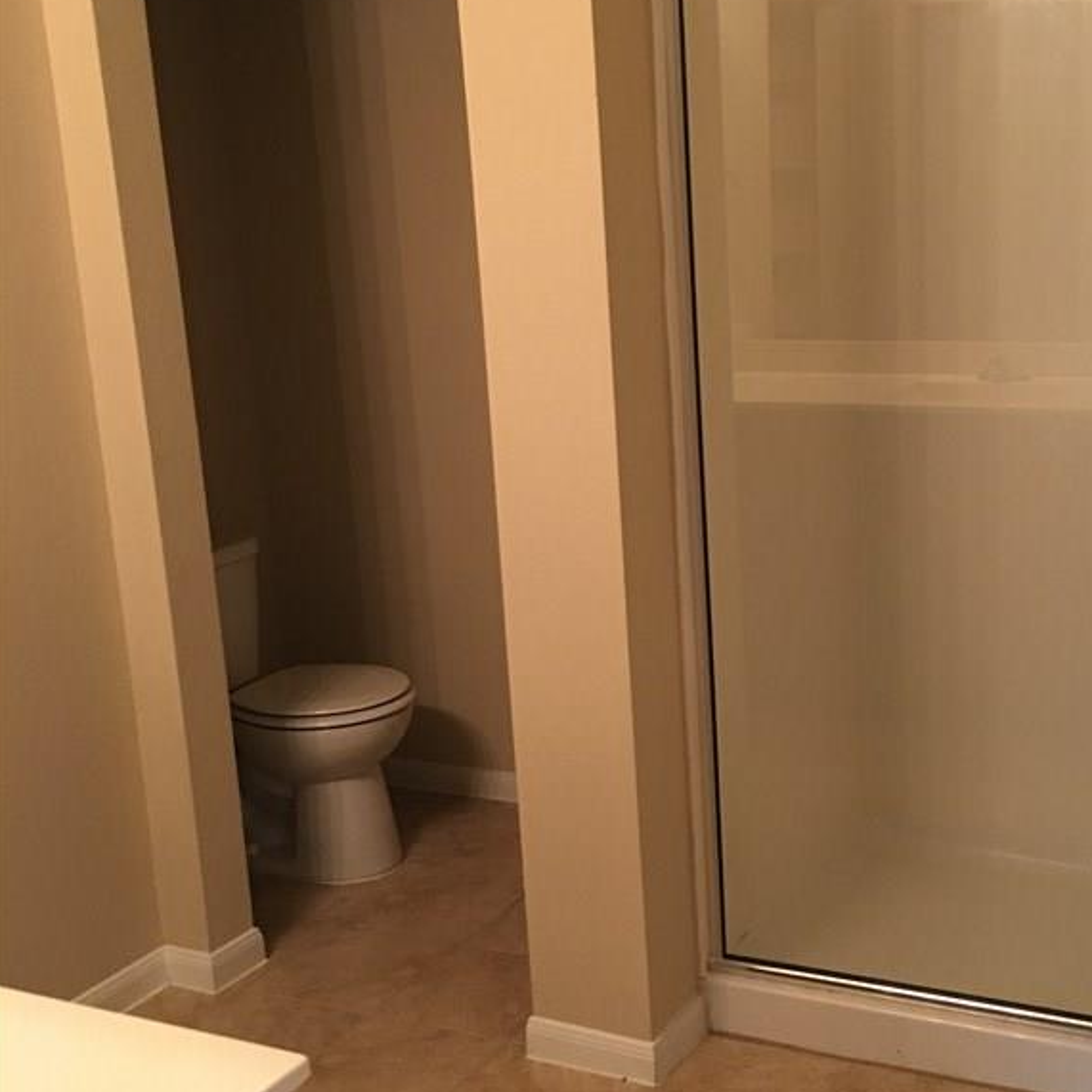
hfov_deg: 36.4
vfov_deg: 36.8
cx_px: 729
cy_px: 583
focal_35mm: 46
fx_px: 1642
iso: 100
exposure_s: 1/8
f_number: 2.2
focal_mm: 4.15
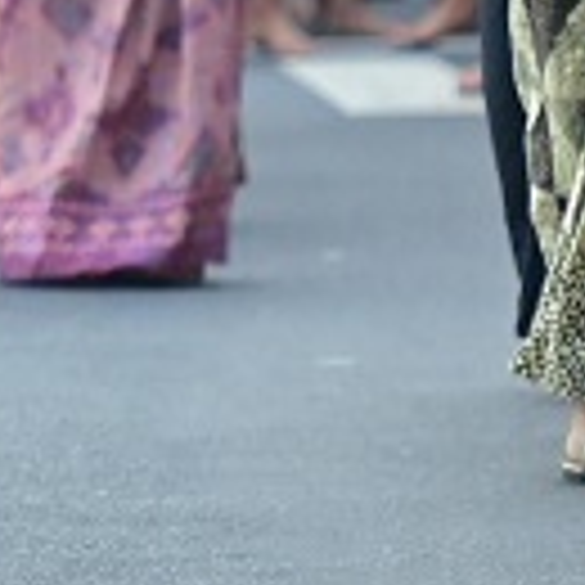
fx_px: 20286
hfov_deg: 1.7
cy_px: -693
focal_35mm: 1061
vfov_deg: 1.6
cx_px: -374
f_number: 2.8
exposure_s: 1/1600
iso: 1000
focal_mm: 150
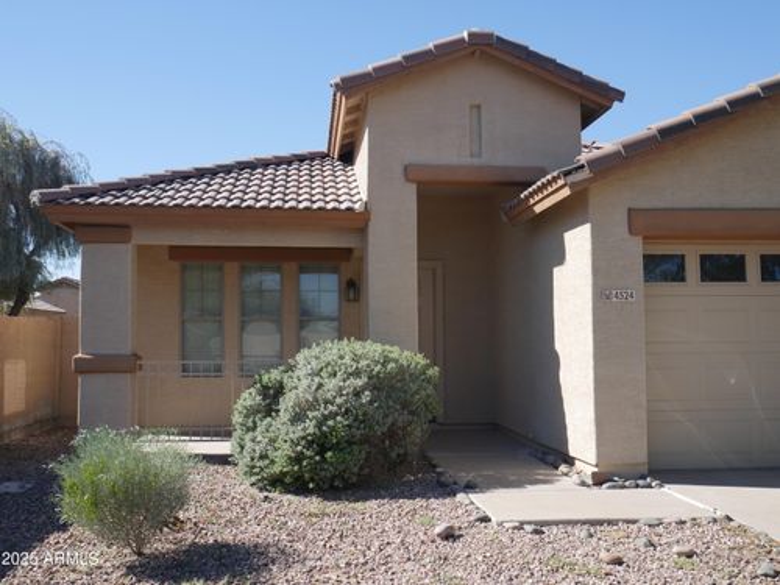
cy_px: 292
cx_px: 390
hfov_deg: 51.4
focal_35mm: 36
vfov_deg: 39.7
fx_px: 811
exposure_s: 1/320
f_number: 7.1
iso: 200
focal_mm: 18
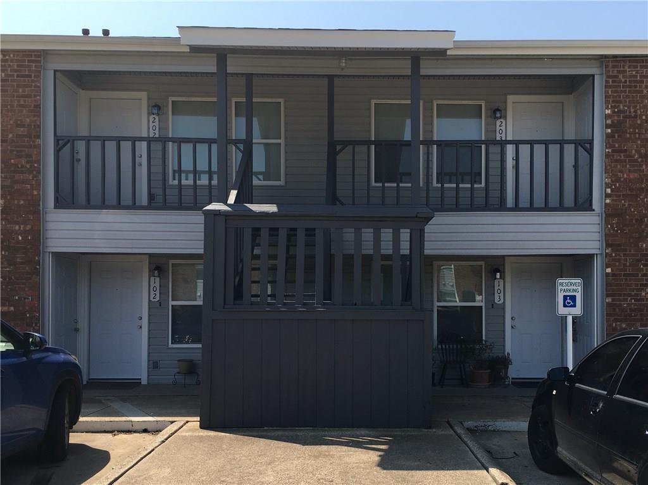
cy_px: 242
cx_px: 324
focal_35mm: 29
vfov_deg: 48.2
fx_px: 543
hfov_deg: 61.7
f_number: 2.2
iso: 25
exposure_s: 1/1083
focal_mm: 4.15
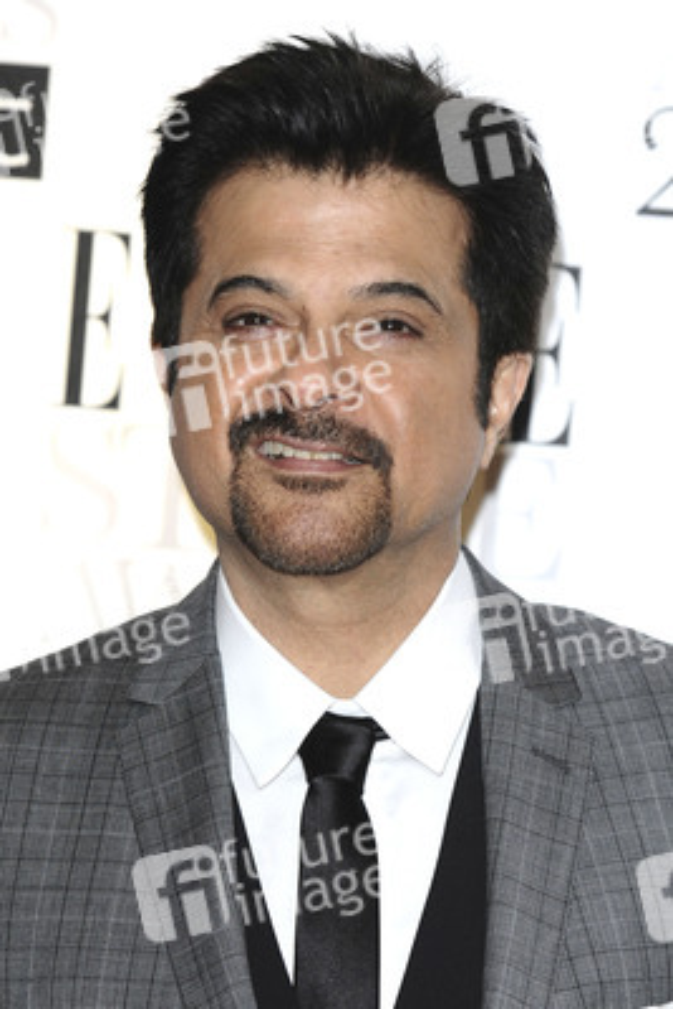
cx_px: 336
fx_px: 6934
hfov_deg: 5.6
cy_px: 504
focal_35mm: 248
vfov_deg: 8.3
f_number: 5
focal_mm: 165
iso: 320
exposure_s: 1/200
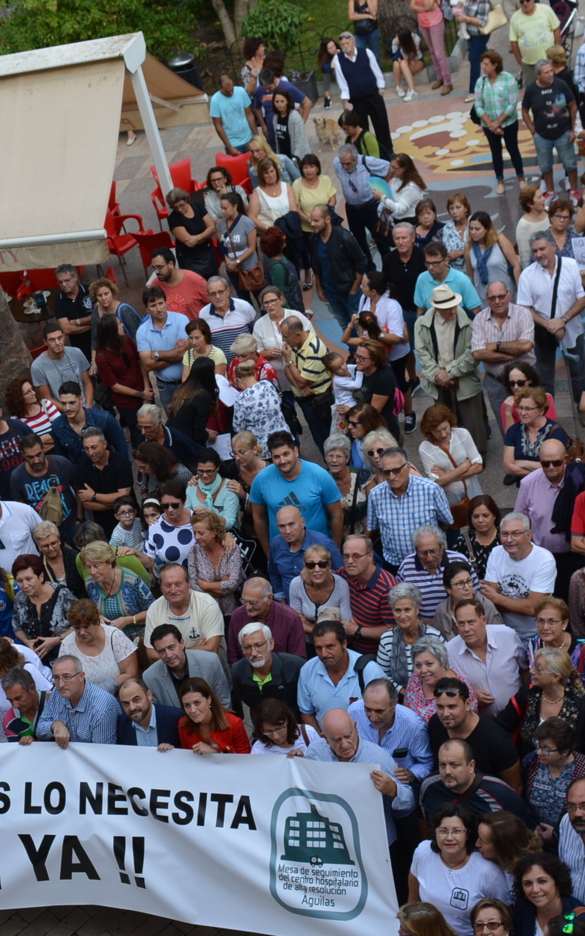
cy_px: 505
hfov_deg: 23.4
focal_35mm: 55
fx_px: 1403
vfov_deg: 36.9
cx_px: 188
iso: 250
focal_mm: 18
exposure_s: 1/125
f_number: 5.6
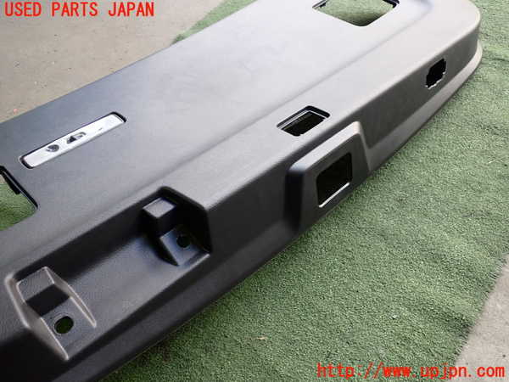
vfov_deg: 46.8
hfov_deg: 60.0
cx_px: 254
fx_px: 441
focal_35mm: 30
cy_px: 191
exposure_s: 1/40
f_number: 2.3
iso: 200
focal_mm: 5.4
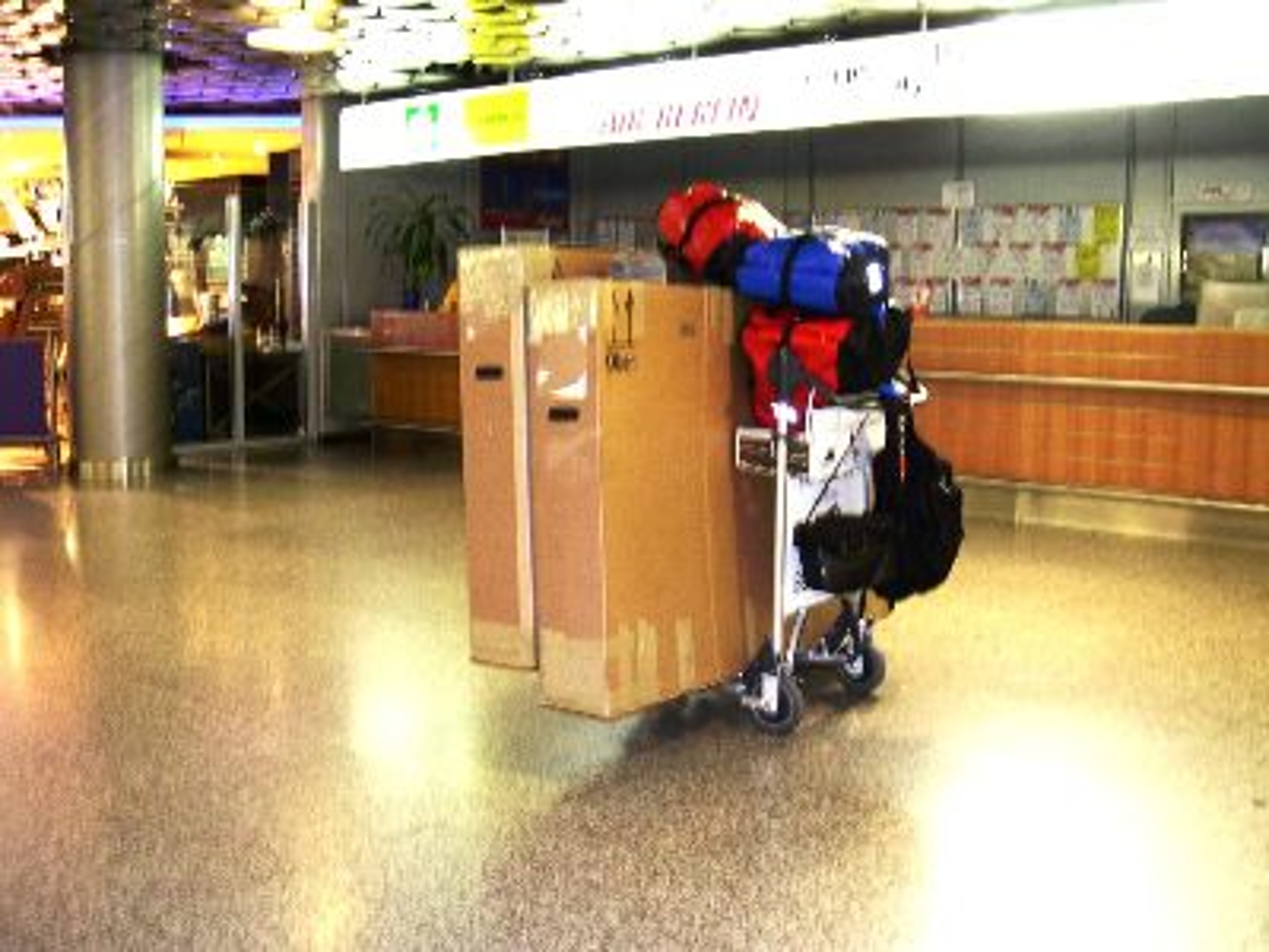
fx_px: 1393
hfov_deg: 49.0
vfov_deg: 37.7
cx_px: 634
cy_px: 476
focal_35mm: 38
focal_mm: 8
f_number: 2.8
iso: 215
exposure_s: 1/6.3
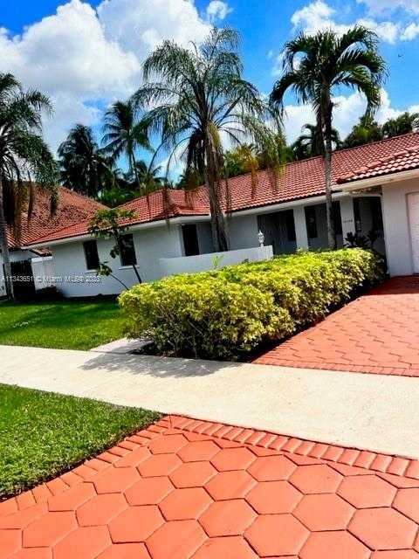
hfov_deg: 53.1
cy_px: 280
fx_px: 420
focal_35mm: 26
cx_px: 210
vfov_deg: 67.3
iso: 50
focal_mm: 5.7
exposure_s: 1/4115
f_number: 1.5
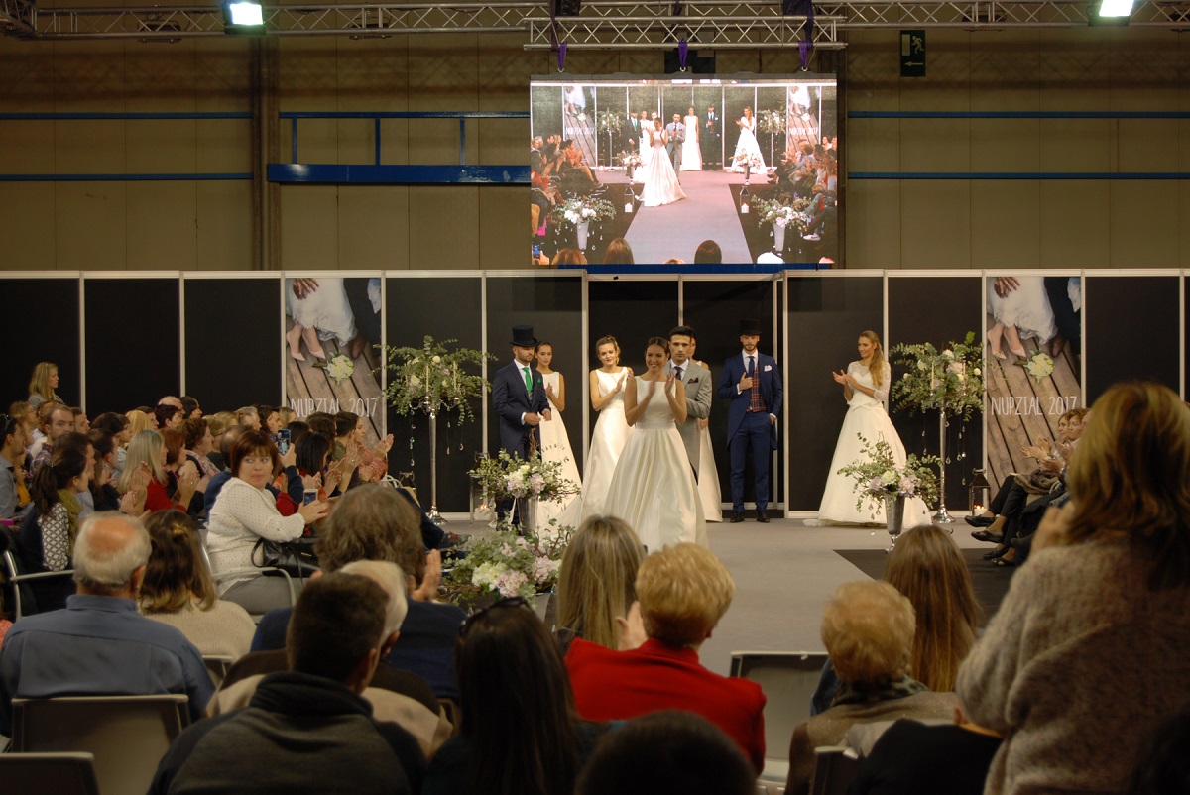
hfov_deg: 27.0
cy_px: 398
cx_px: 595
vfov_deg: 18.2
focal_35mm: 75
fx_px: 2481
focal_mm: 50
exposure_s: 1/40
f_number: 5.6
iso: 200
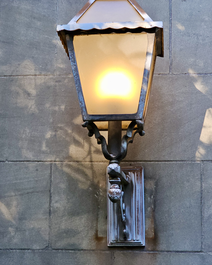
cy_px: 113
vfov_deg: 23.8
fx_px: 627
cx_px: 111
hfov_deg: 19.2
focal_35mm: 80
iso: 125
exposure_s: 1/207
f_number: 2.4
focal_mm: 7.9
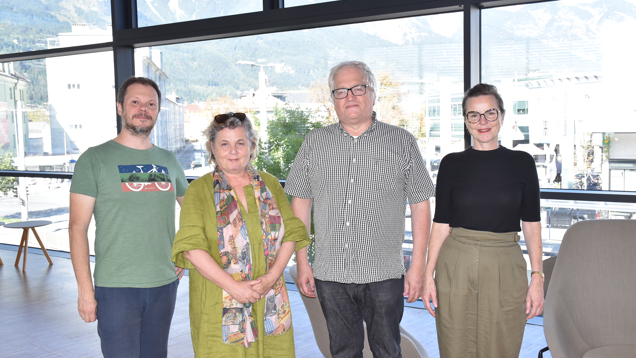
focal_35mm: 38
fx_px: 641
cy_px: 170
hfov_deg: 52.8
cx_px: 318
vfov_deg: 31.2
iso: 400
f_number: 5.6
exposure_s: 1/125
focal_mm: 24
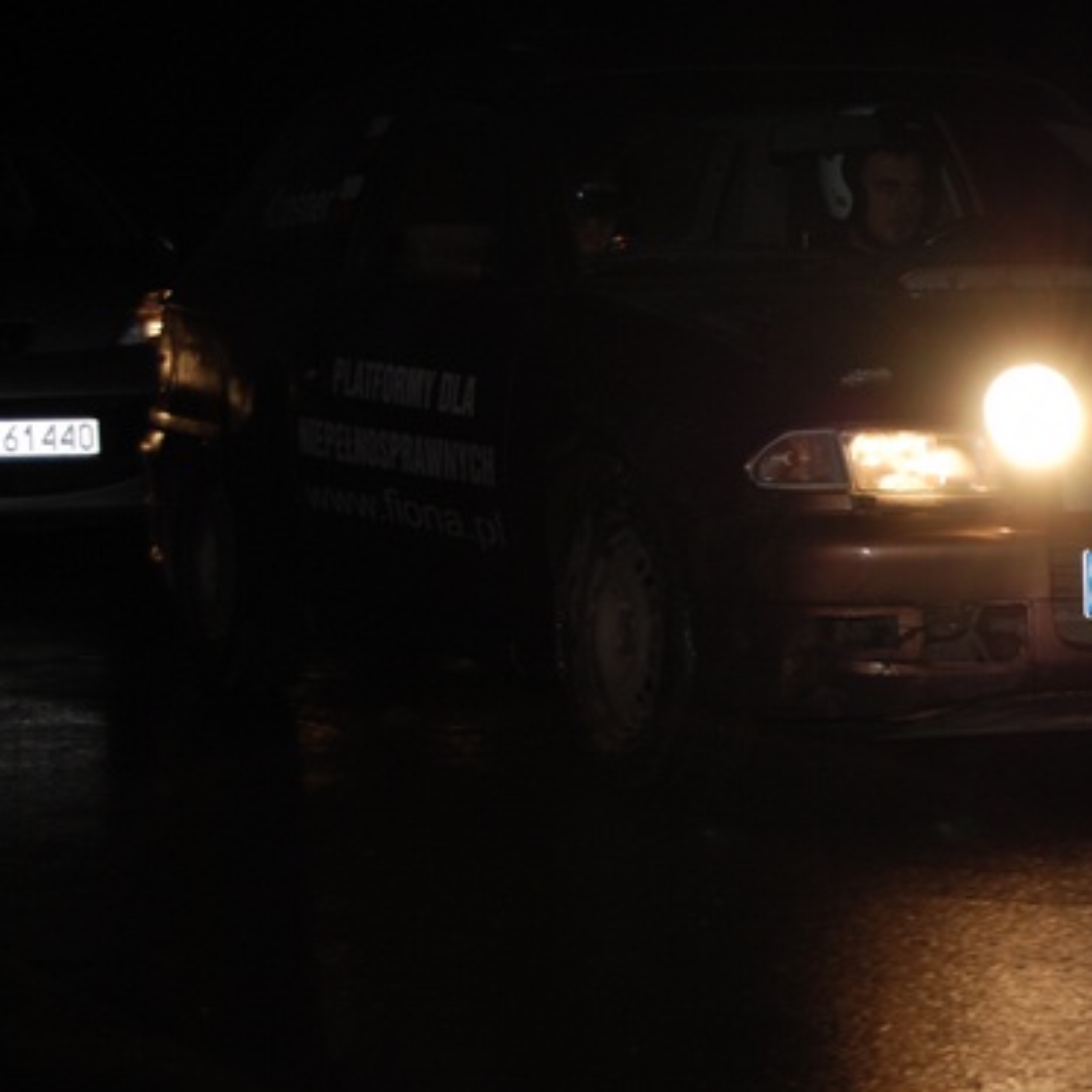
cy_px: 609
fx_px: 5250
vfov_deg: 11.9
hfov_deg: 11.6
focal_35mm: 147
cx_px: 1313
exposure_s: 1/80
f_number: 5.3
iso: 200
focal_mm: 45
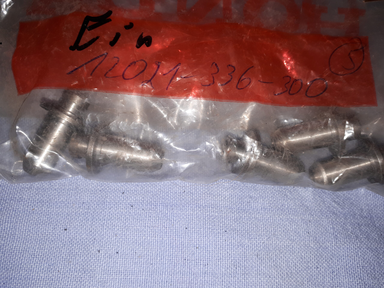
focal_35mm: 27
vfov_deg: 51.4
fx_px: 300
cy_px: 144
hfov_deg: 65.3
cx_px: 192
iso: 40
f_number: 1.9
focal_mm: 3.6
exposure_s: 1/288
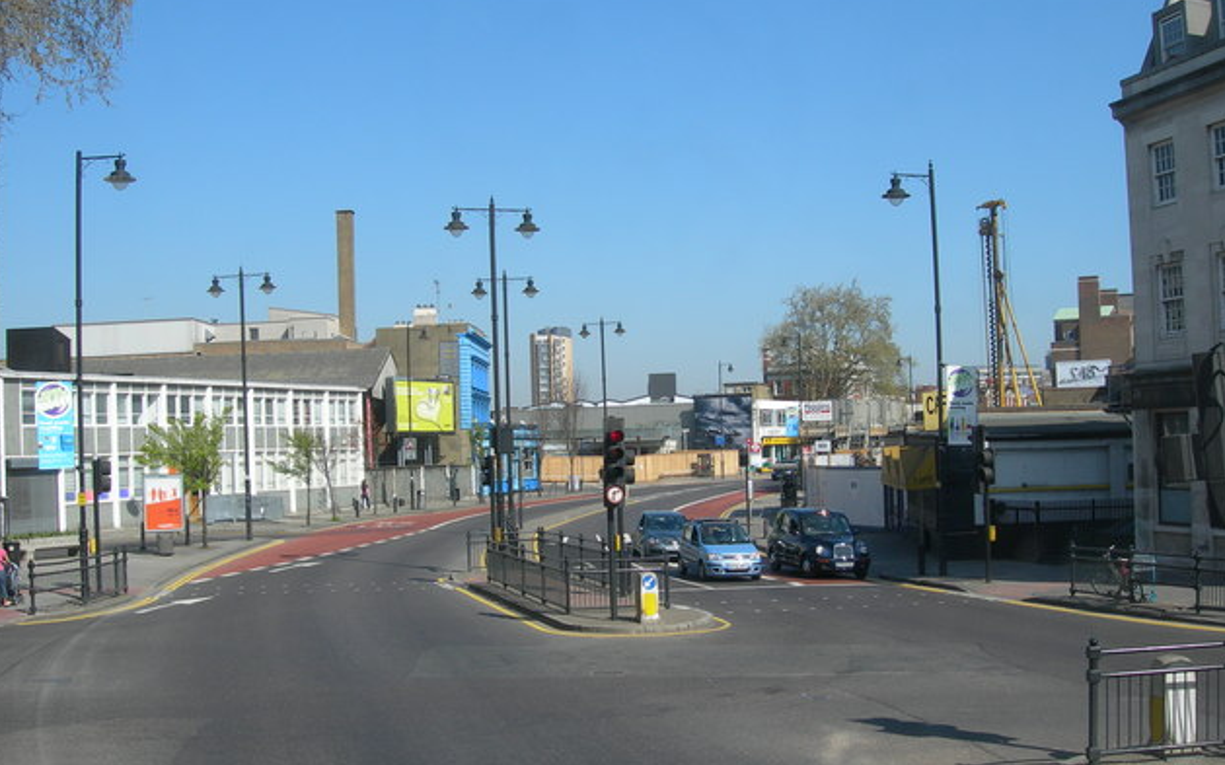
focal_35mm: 41
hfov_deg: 48.2
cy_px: 438
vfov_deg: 31.2
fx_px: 1369
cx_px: 612
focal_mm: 7.8
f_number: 4.8
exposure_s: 1/400
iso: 50
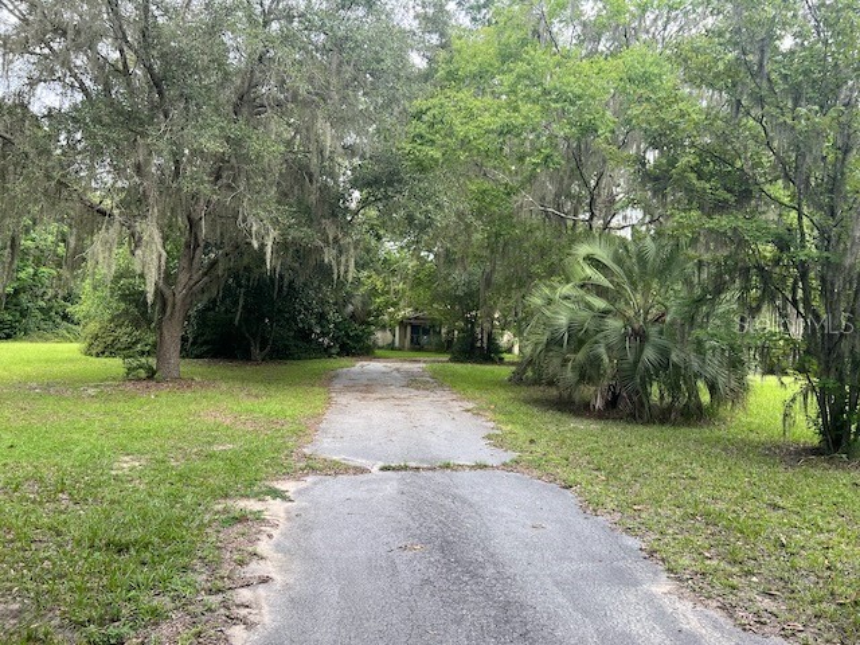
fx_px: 646
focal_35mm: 26
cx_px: 430
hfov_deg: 67.3
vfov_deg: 53.1
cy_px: 322
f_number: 1.5
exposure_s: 1/355
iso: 50
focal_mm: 5.7
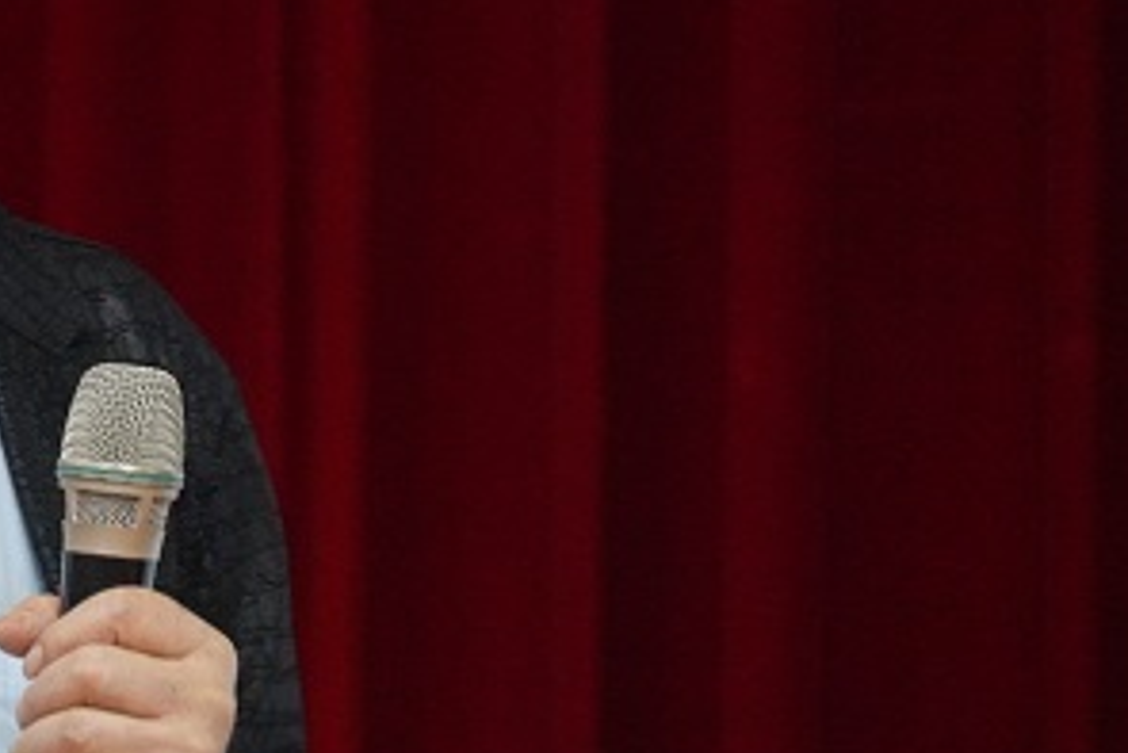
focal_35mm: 494
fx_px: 15492
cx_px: -176
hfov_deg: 4.2
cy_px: 199
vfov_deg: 2.8
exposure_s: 1/80
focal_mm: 135
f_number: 5.6
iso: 6400
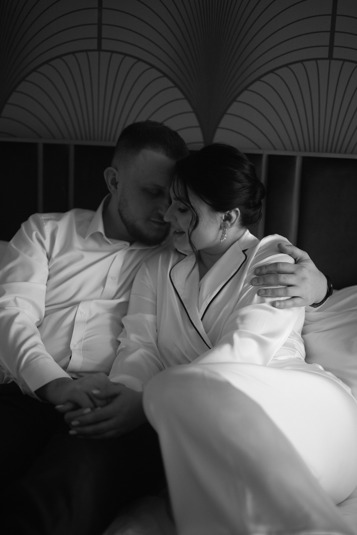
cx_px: 178
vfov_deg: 39.6
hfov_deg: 27.0
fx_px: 744
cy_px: 268
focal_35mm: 50
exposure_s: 1/250
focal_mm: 50
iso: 500
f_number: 1.4
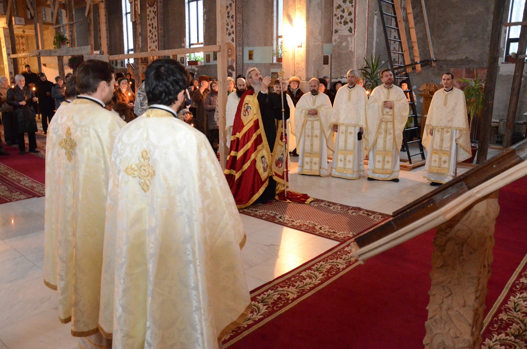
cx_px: 264
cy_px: 174
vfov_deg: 47.7
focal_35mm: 27
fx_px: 394
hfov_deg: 67.5
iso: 6400
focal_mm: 18
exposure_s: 1/40
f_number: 3.5
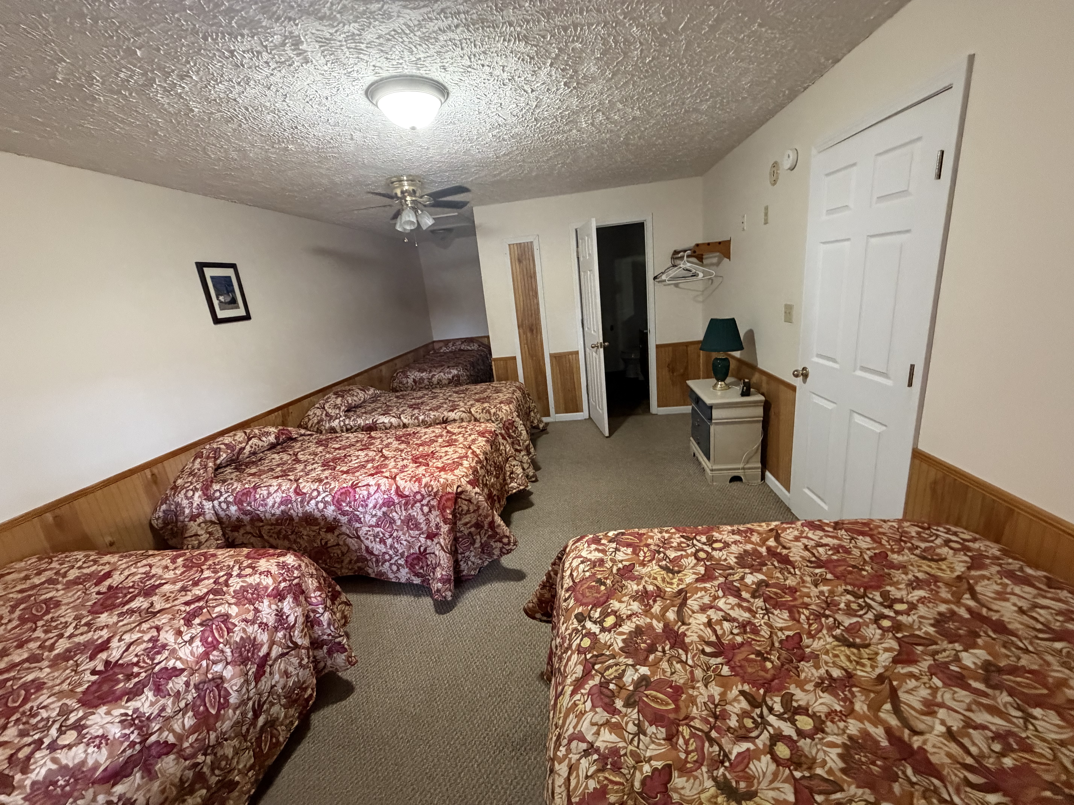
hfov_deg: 102.1
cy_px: 402
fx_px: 434
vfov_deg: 85.7
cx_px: 537
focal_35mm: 14
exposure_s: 1/60
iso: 640
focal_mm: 2.22
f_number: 2.2
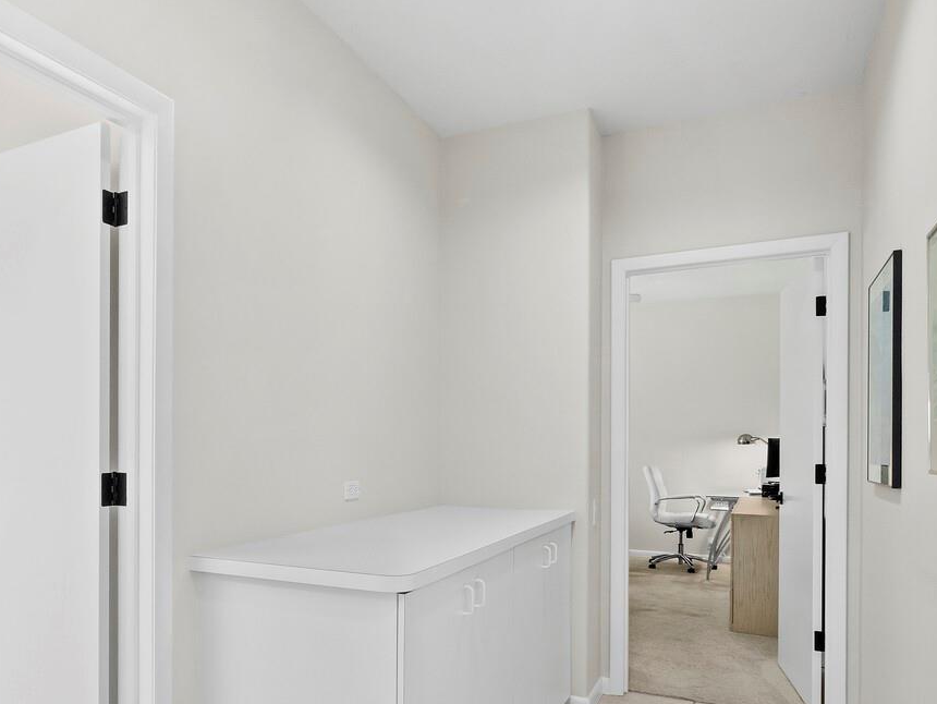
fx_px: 704
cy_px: 460
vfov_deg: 52.3
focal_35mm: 26
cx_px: 314
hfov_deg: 65.5
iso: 500
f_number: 10
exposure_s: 1/4
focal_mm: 7
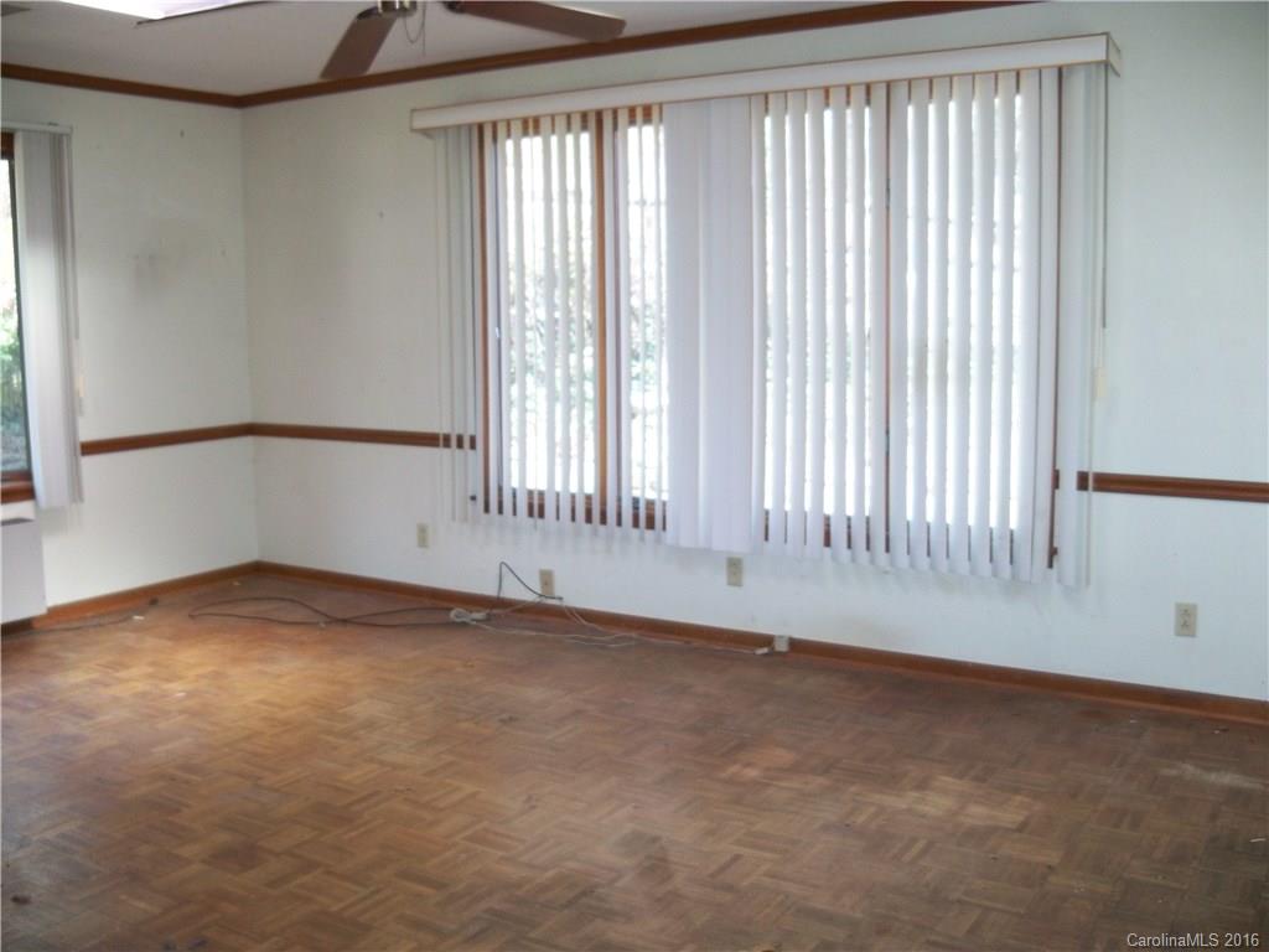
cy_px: 476
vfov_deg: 40.7
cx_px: 634
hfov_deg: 52.6
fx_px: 1283
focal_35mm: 35
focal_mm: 6.2
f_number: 3.5
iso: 160
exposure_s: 1/40
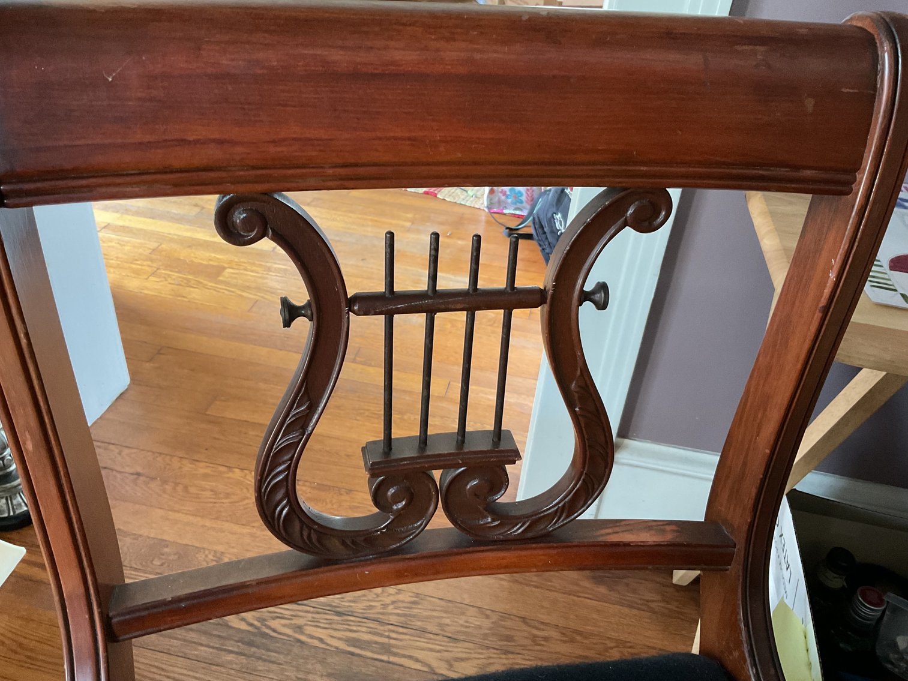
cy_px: 340
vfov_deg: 48.2
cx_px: 454
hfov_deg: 61.7
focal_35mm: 29
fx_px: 761
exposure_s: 1/40
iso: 200
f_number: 1.8
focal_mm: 3
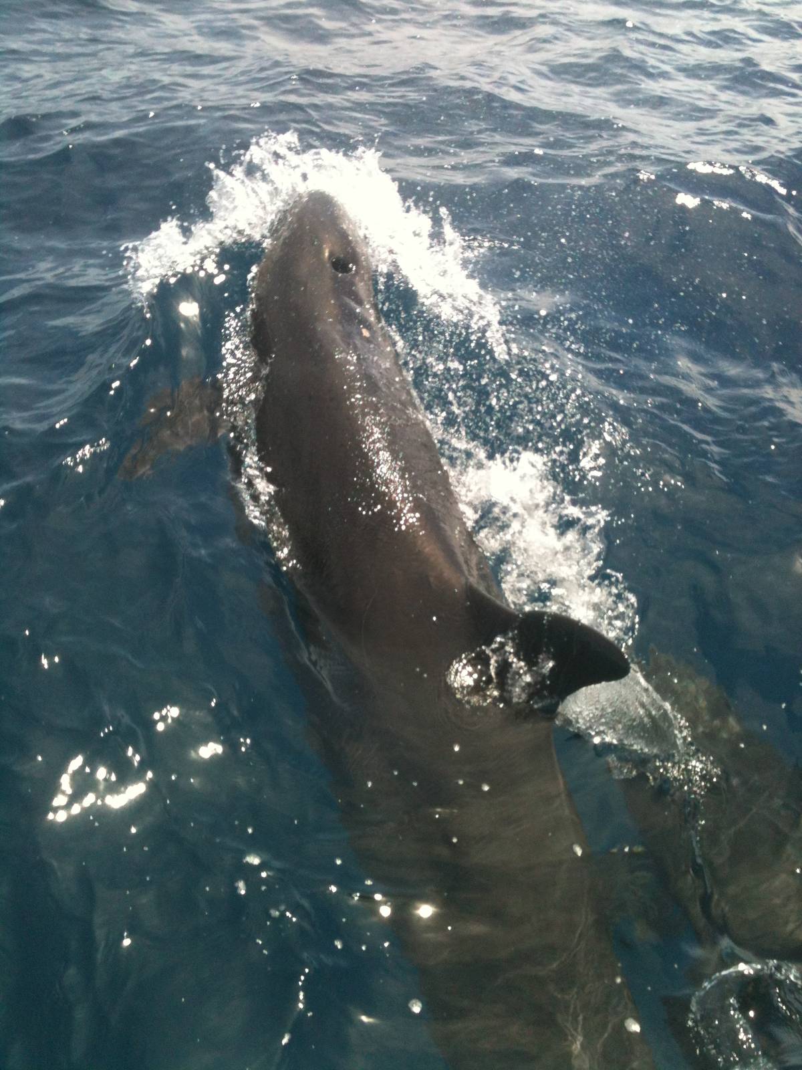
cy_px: 535
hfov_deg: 40.7
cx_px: 401
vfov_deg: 52.6
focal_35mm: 35
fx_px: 1081
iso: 64
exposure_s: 1/695
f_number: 2.8
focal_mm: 3.85
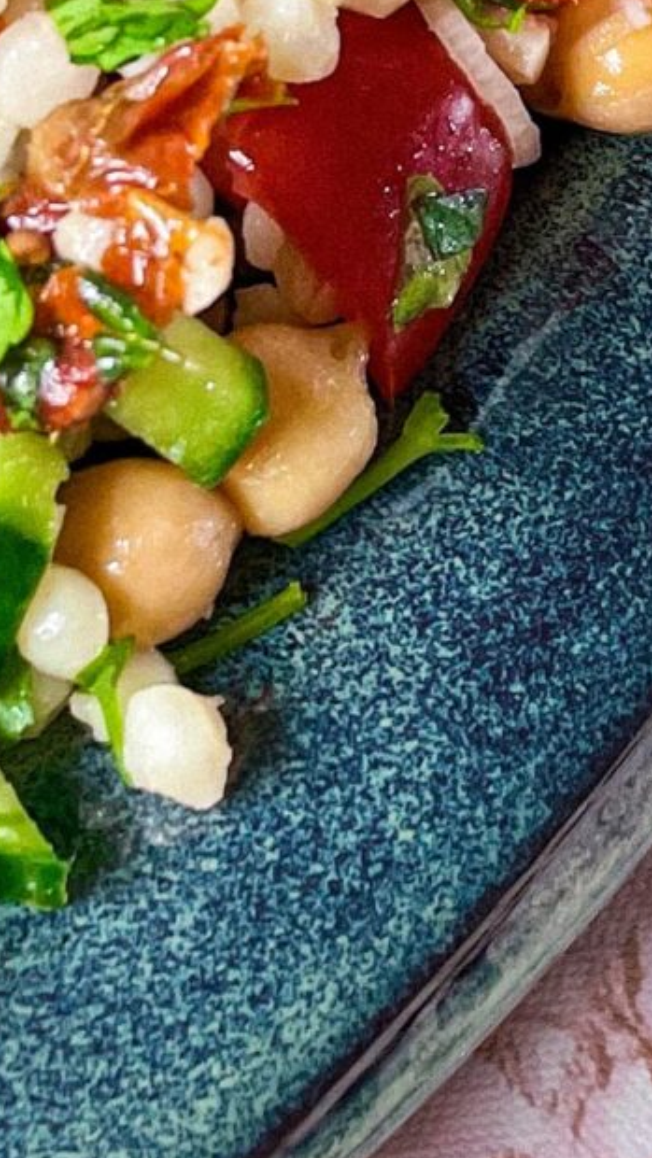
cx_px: -353
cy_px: -409
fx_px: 3594
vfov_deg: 17.1
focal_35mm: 117
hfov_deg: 10.0
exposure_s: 1/110
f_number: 1.6
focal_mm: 4.2
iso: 125
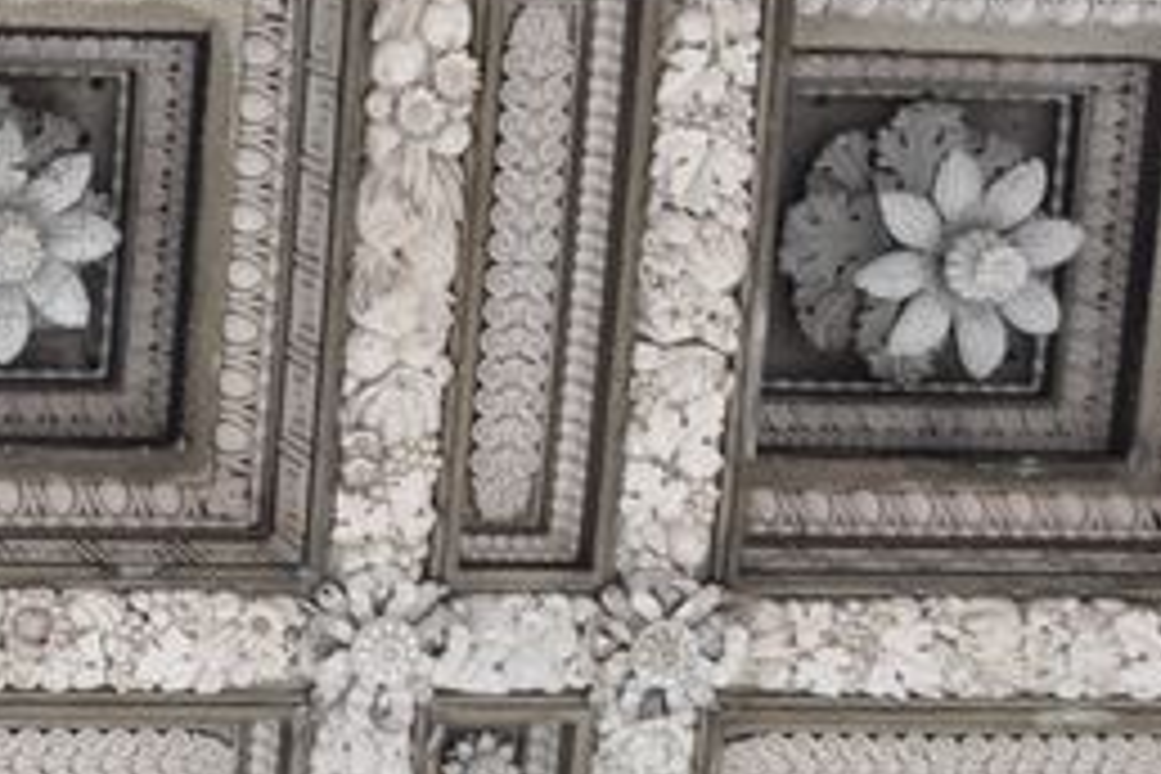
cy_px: 166
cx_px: -968
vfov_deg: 12.7
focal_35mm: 107
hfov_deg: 16.0
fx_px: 3450
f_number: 7.1
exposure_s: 1/25
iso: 400
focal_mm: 18
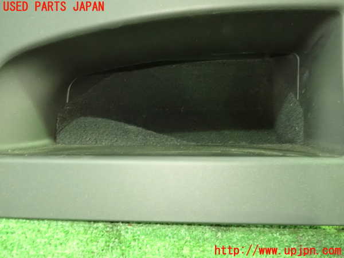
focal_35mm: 30
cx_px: 172
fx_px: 298
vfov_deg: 46.8
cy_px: 129
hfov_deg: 60.0
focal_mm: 5.5
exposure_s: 1/25
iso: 1600
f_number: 2.3
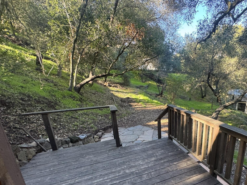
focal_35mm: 19
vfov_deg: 67.3
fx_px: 136
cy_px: 119
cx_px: 166
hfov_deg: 81.5
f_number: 2.2
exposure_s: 1/99
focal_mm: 2.22
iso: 160
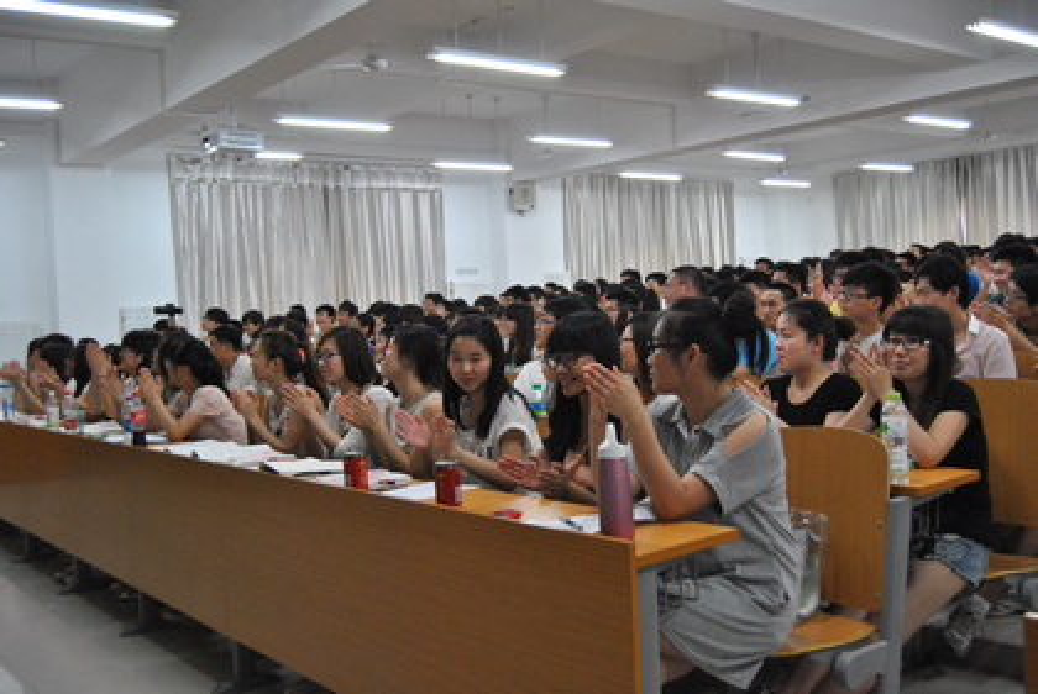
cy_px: 347
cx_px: 519
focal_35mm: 36
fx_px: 1039
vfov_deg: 37.0
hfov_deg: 53.1
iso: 800
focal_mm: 24
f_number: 3.8
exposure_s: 1/100
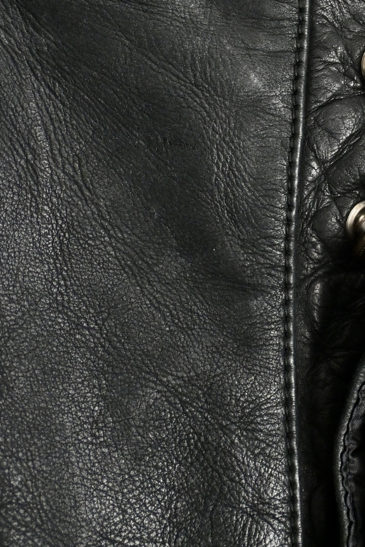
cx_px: 385
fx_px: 1104
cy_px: 59
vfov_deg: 26.9
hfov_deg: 18.2
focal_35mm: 73
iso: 1250
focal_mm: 22.5
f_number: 5
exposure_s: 1/60
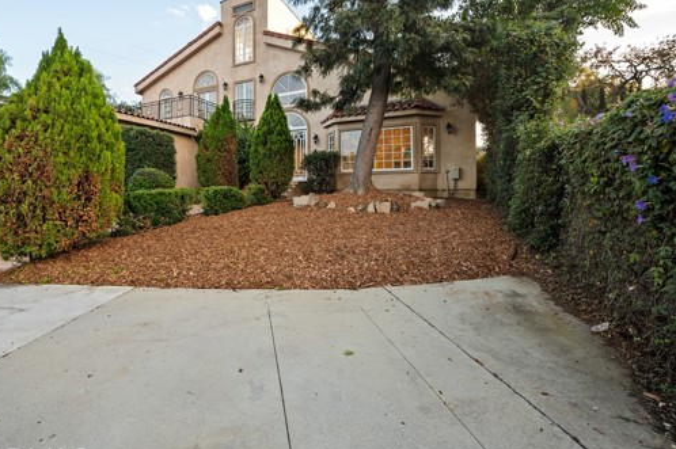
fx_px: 338
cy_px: 191
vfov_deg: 66.9
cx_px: 263
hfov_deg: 88.7
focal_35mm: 18
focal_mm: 14
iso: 100
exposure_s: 1/15
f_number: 8
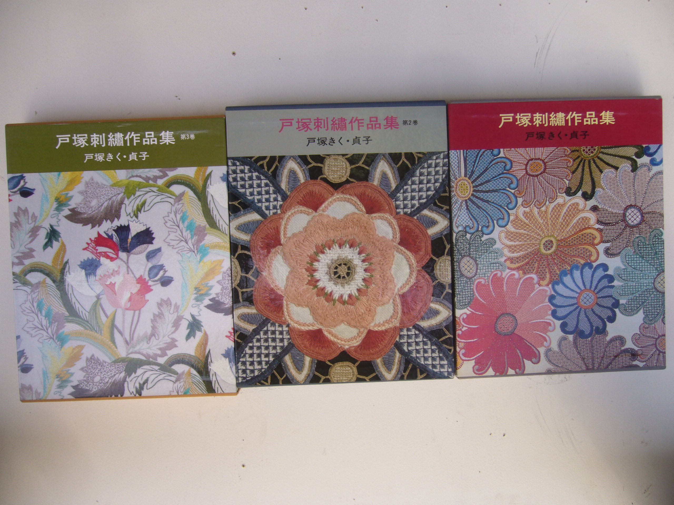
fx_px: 681
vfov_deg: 40.7
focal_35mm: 35
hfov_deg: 52.6
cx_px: 337
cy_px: 252
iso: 80
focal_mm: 5.8
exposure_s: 1/250
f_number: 2.8
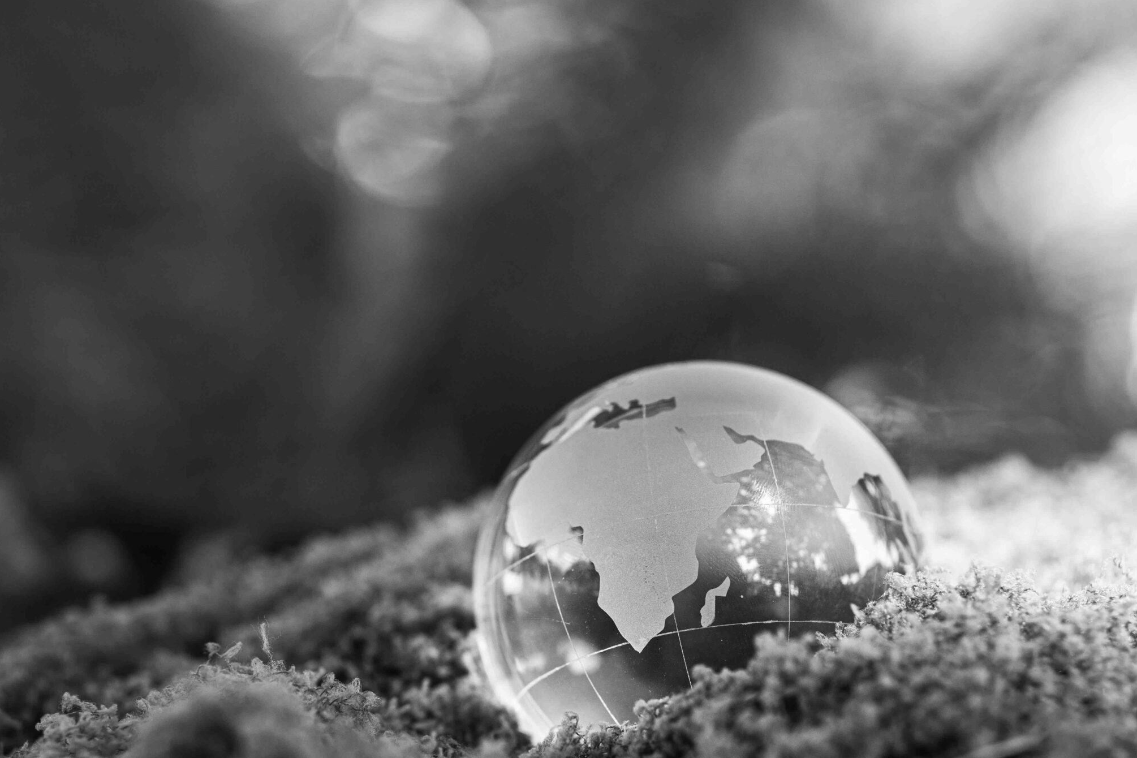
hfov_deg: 19.1
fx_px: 3379
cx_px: 549
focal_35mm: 107
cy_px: 467
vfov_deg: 12.8
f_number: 2
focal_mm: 56
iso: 160
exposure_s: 1/500
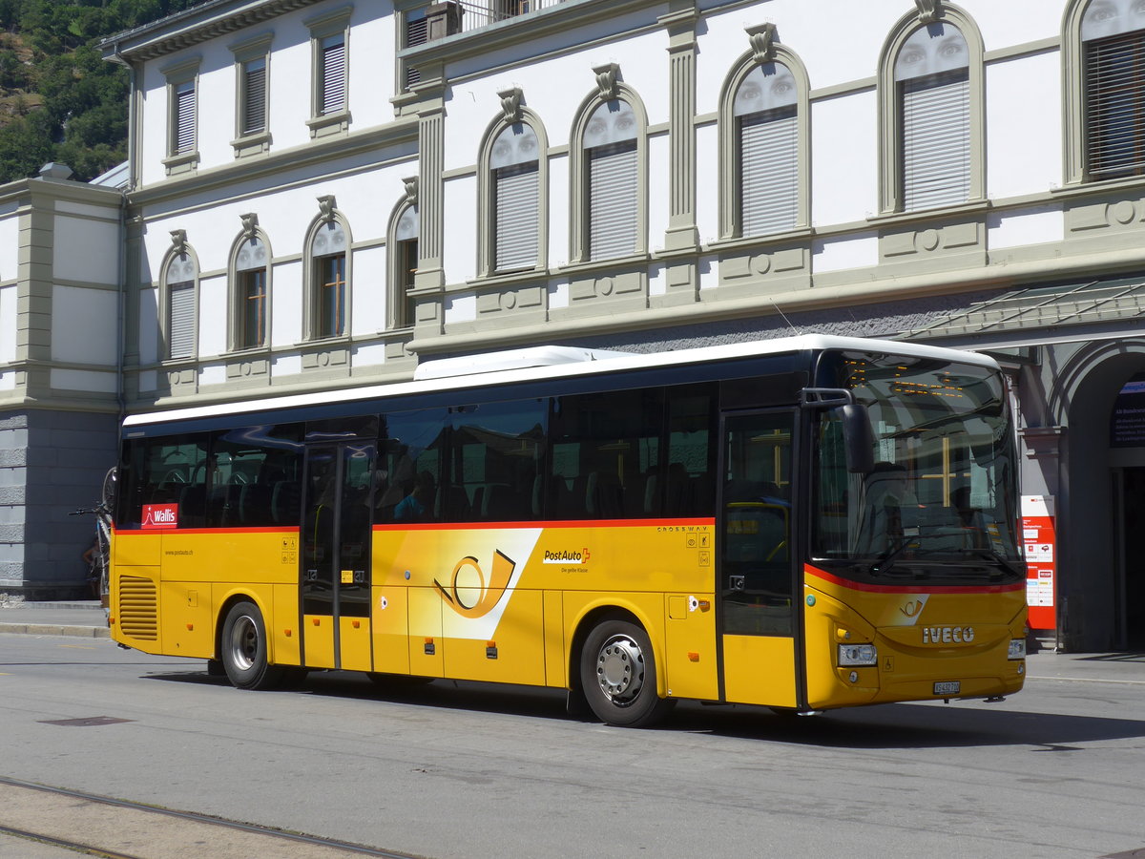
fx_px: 1952
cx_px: 572
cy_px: 430
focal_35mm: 59
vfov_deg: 24.8
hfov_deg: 32.7
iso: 80
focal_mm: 12
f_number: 3.5
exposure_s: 1/1300
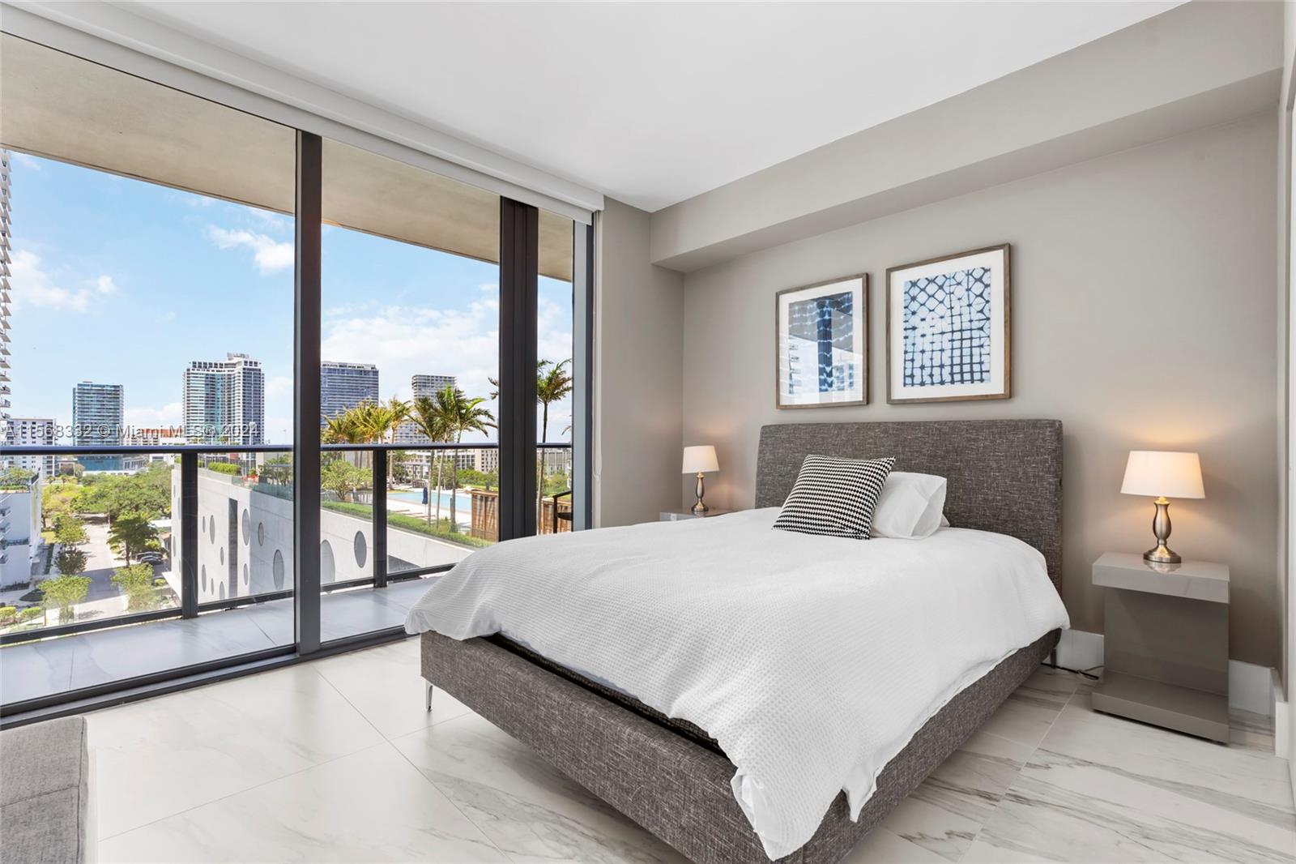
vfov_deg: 73.7
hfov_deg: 96.7
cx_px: 648
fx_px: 576
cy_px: 432
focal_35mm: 16
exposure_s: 1/13
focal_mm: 16
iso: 250
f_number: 9
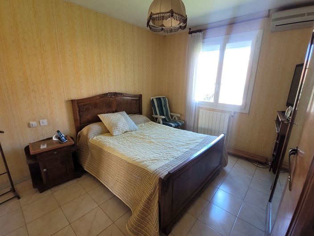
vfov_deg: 89.9
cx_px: 157
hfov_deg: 106.2
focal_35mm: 13
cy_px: 118
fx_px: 118
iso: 160
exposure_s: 1/50
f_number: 2.2
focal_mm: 1.74
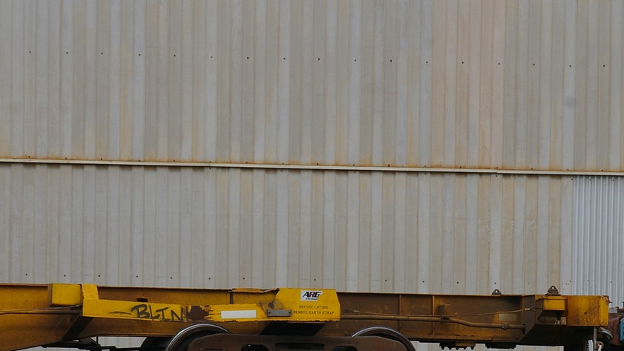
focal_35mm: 318
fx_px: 5258
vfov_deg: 3.8
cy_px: 293
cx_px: 260
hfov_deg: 6.8
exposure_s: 1/350
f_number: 8
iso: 200
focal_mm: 133
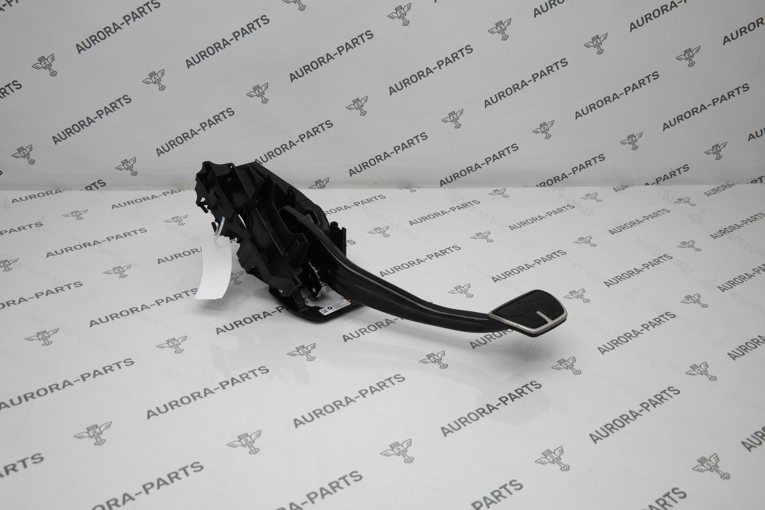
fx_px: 701
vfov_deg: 40.0
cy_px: 255
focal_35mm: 33
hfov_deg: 57.2
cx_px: 382
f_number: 4
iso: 100
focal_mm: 22
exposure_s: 1/80
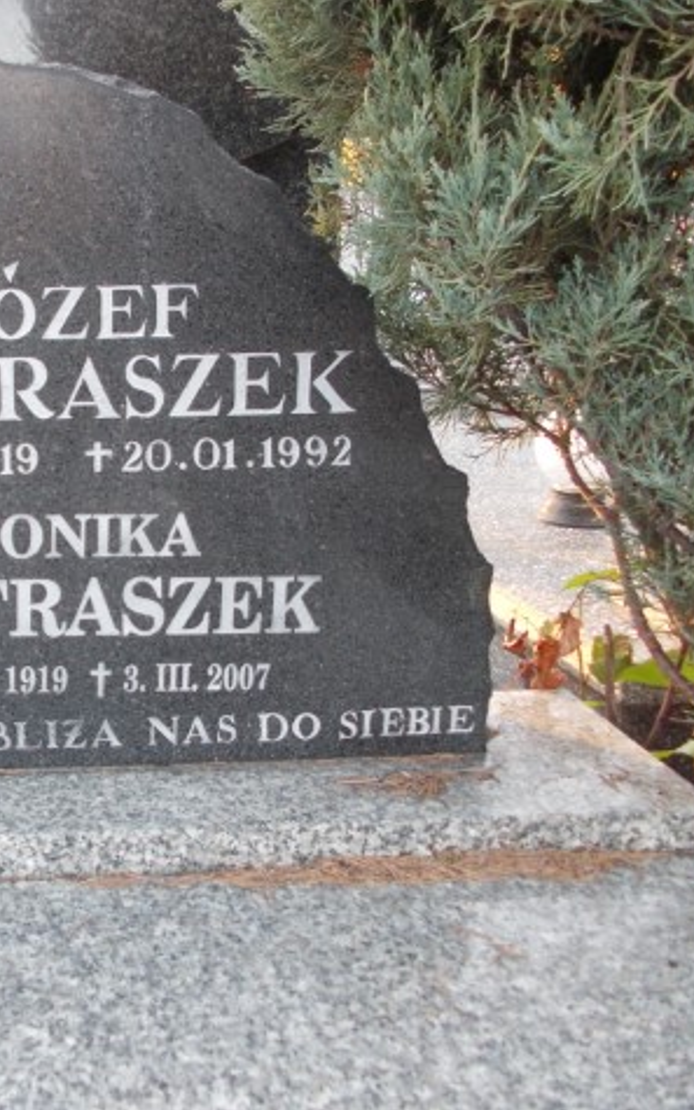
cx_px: 14
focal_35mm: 40
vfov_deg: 49.3
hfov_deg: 30.0
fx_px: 1210
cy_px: 551
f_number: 2.7
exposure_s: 1/40
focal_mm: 4
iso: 80
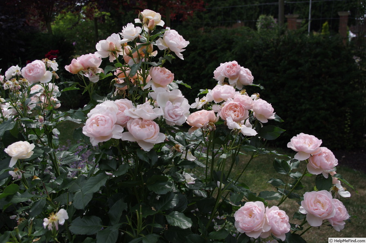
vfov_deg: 36.8
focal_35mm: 36
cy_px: 122
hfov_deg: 53.2
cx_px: 183
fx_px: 366
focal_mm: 24.38
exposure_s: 1/1000
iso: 200
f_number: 5
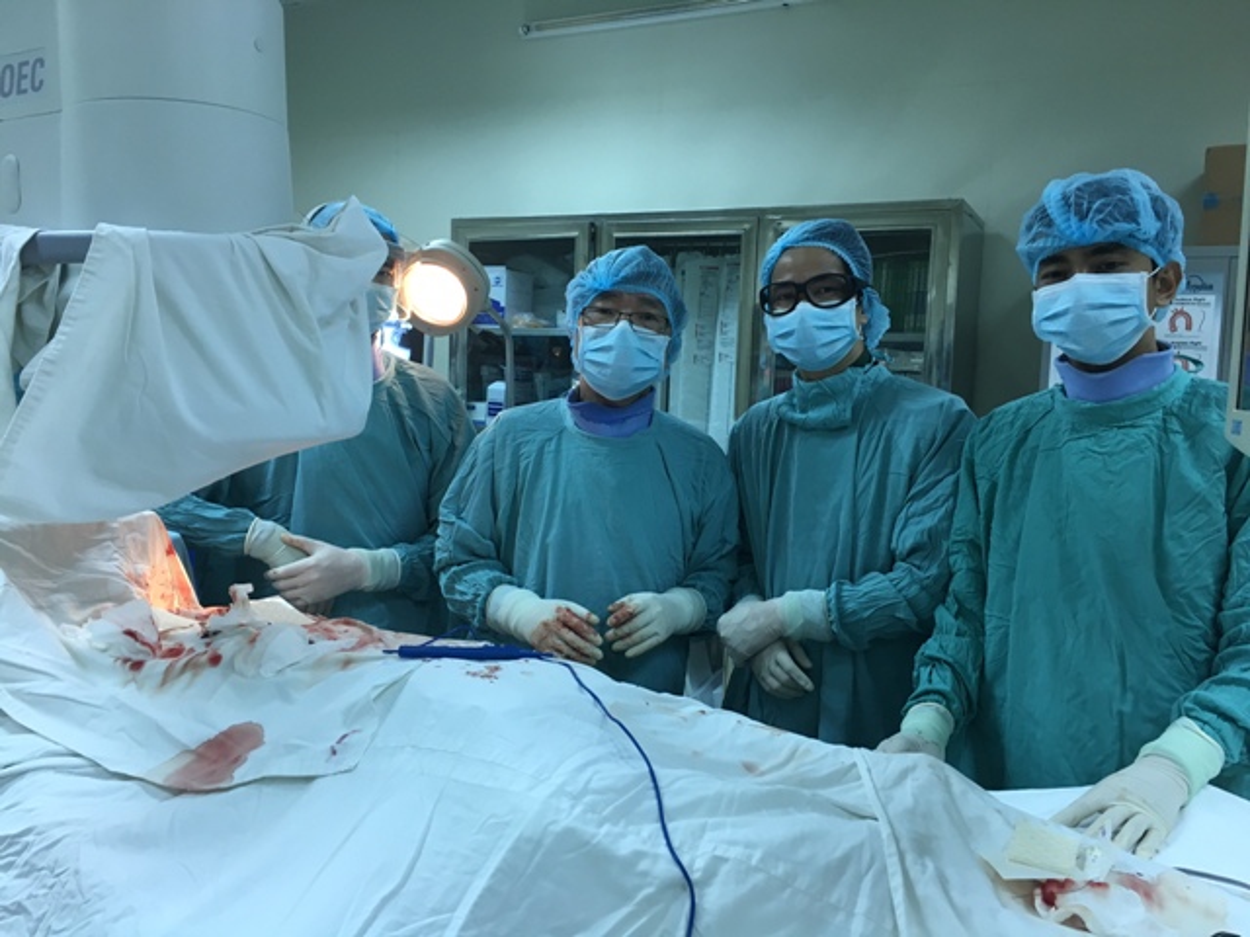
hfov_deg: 61.7
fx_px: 1047
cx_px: 625
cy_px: 468
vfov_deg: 48.2
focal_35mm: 29
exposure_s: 1/33
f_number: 2.2
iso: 64
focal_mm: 4.15
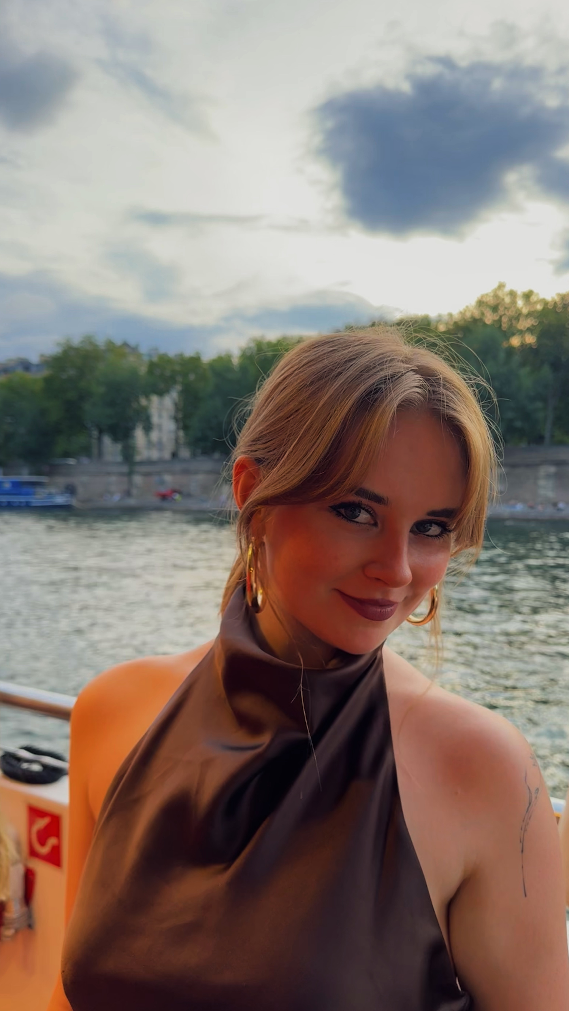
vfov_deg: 69.9
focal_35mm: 27
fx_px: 724
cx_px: 346
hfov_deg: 42.7
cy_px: 515
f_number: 1.78
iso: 80
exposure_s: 1/172
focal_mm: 6.76
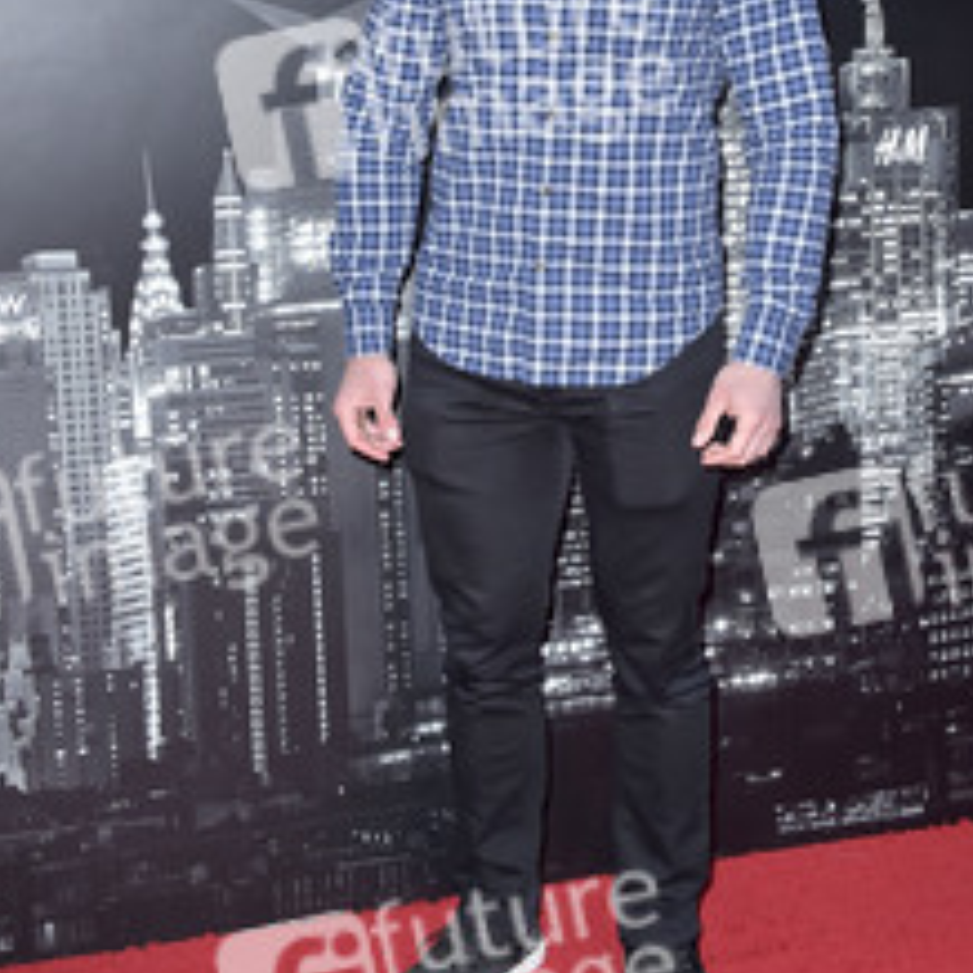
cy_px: 308
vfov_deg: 22.9
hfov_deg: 23.0
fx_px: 2385
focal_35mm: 75
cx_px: 578
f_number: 7.1
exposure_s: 1/250
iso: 200
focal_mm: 48
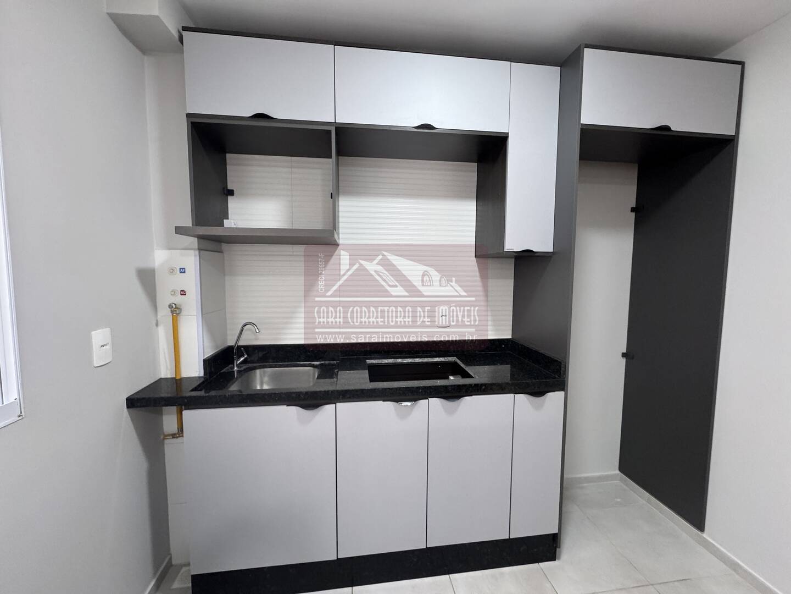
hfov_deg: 102.1
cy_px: 297
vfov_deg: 85.7
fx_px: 320
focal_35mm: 14
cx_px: 396
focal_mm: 2.22
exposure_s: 1/120
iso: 250
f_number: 2.2
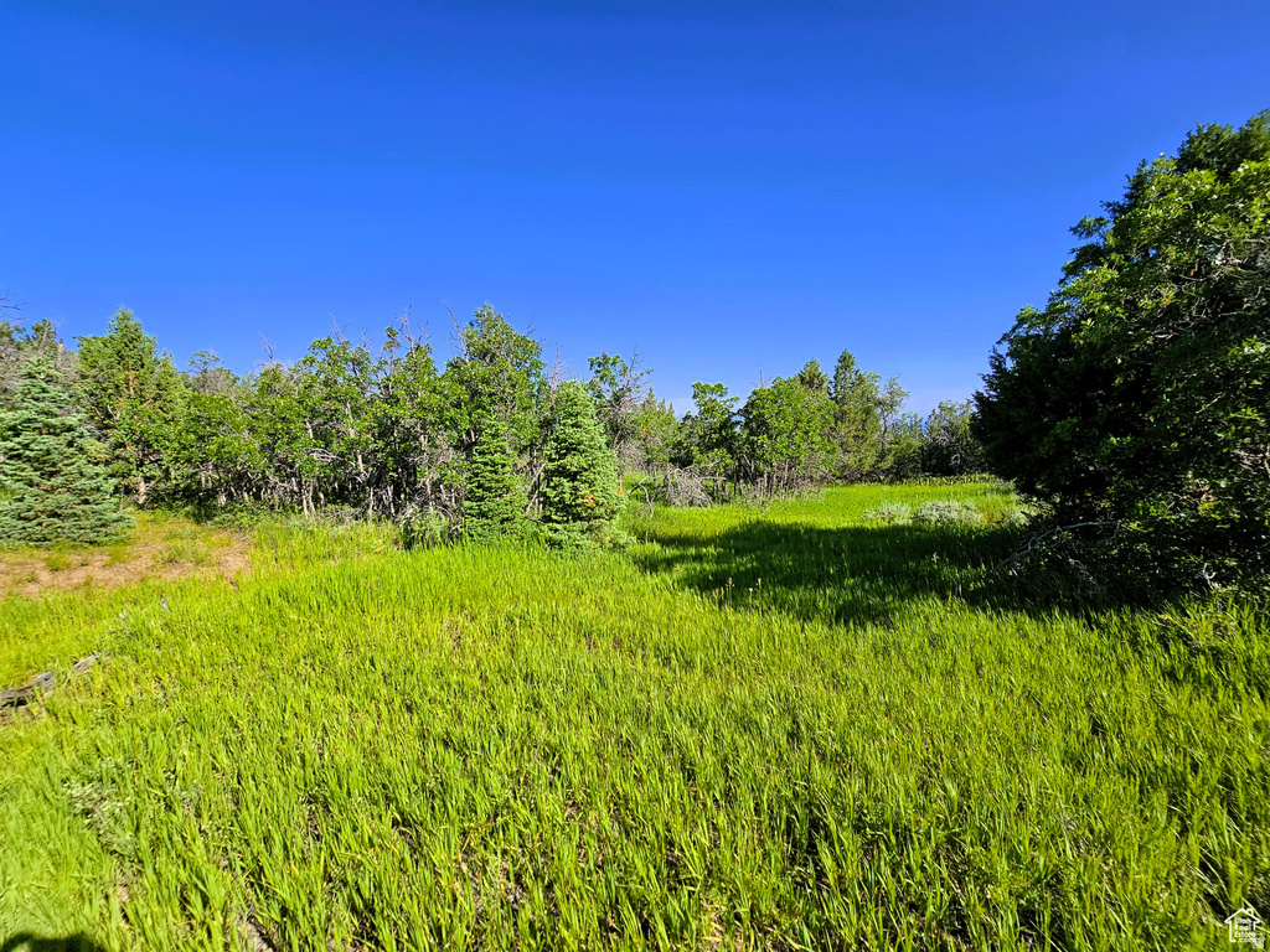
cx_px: 635
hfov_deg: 106.2
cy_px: 476
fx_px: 477
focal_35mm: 13
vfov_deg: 89.9
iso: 50
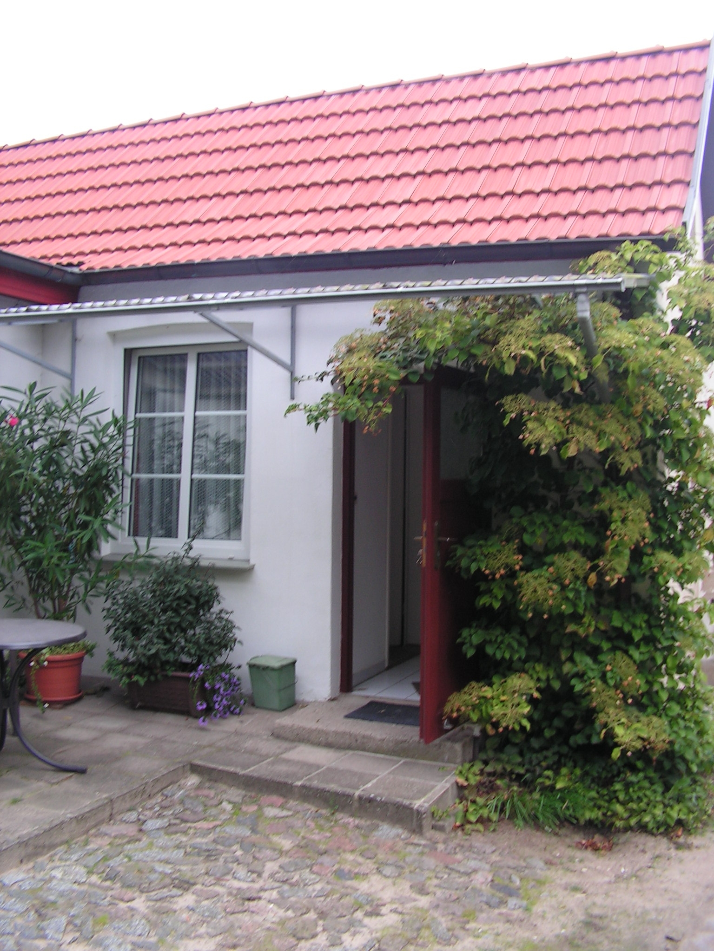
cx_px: 357
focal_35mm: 36
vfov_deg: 51.4
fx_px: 990
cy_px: 476
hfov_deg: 39.7
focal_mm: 6
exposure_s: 1/50
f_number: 3.2
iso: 64
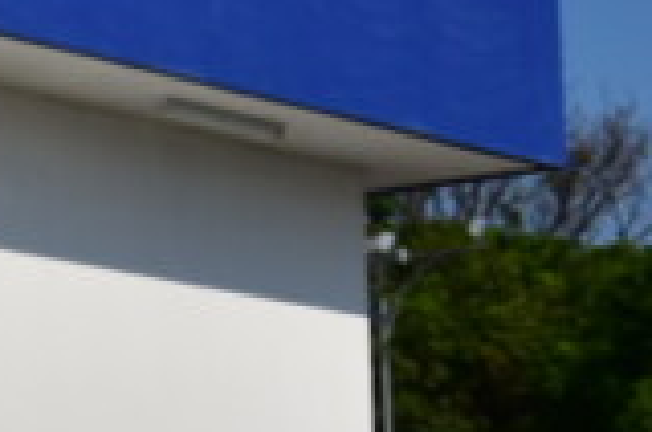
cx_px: -1528
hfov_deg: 7.8
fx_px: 3940
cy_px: 350
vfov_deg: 6.3
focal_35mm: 218
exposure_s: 1/4000
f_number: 2.8
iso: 100
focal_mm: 29
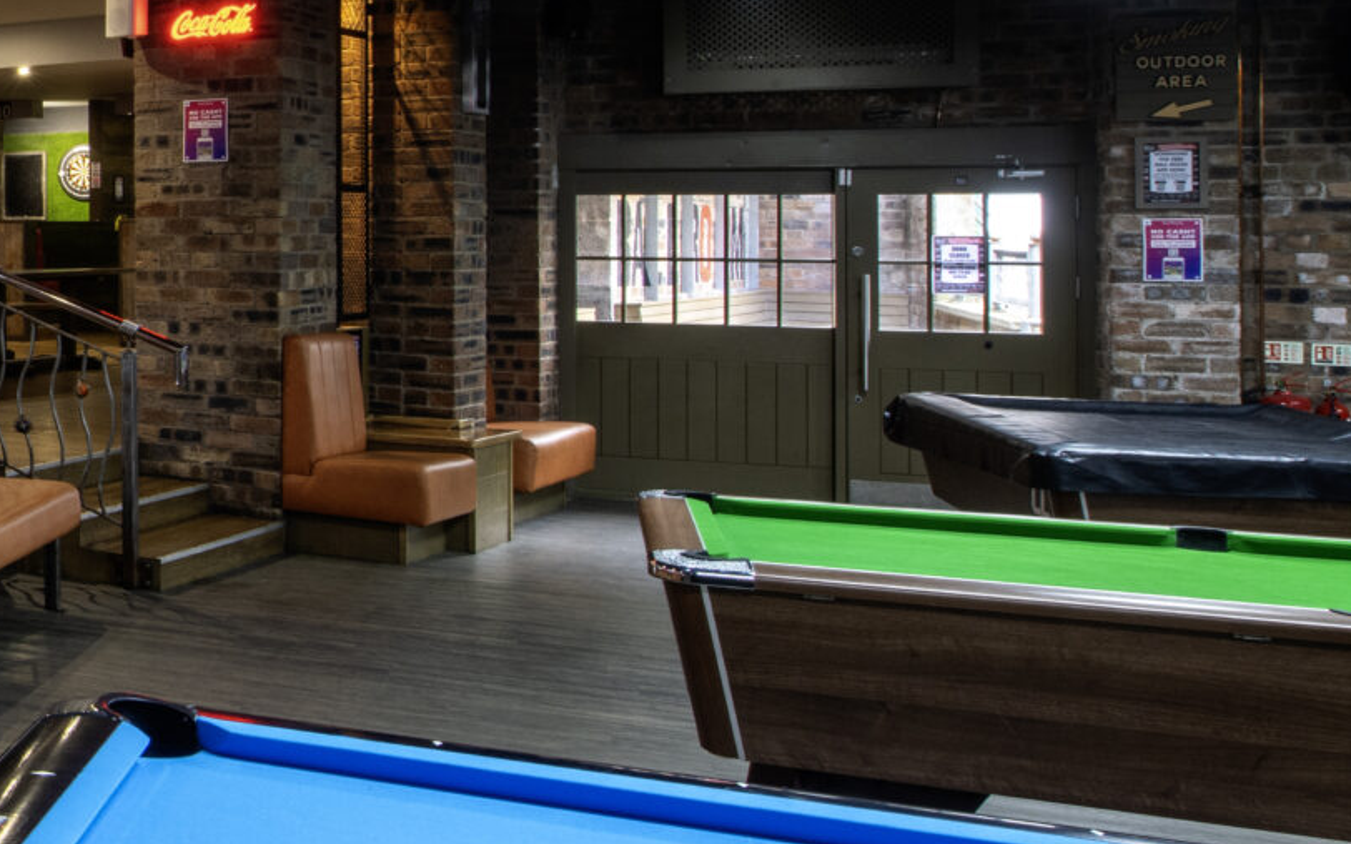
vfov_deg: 28.2
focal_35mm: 45
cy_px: 231
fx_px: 1656
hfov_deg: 29.8
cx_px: -596
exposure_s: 2
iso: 200
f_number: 16
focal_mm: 14
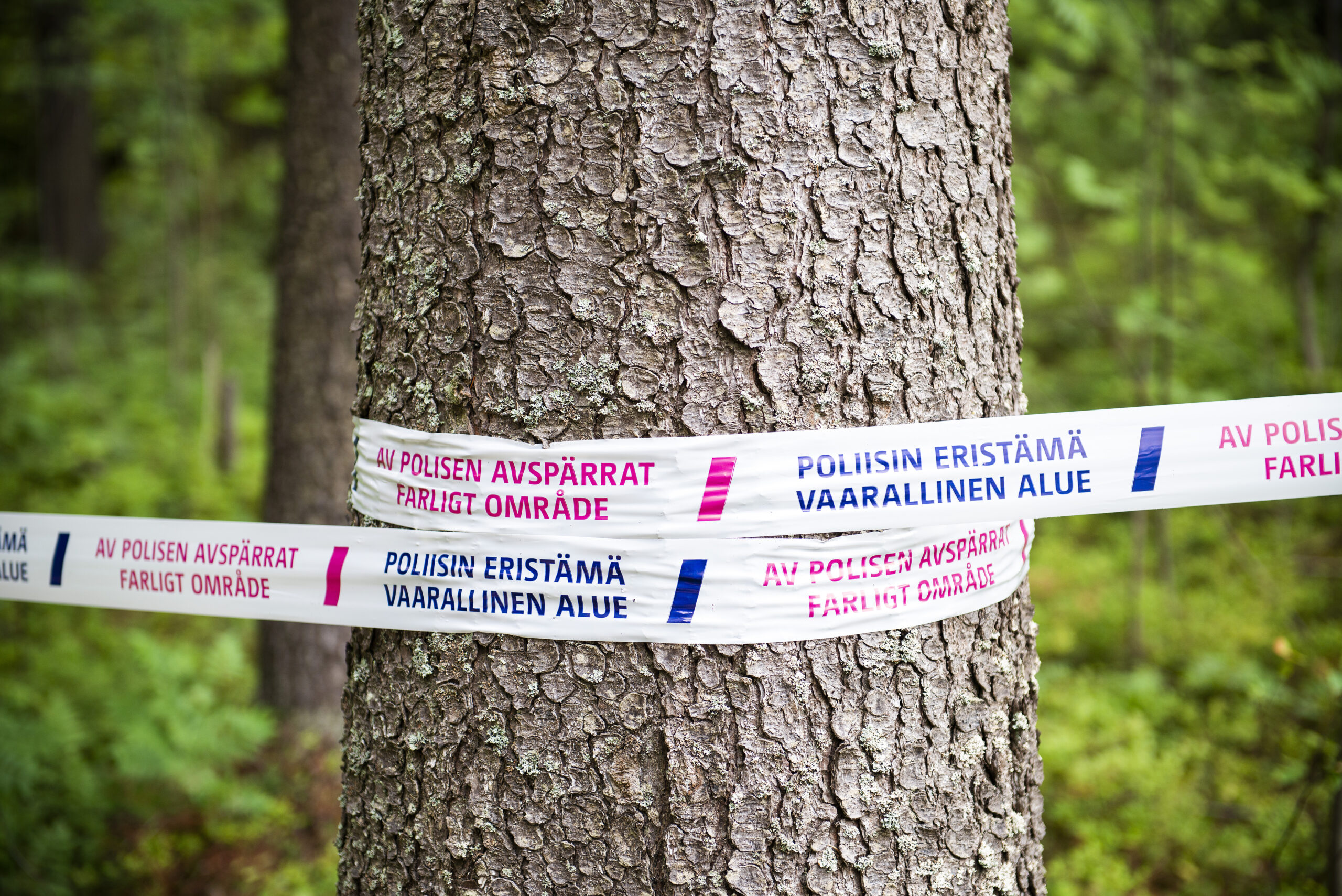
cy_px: 448
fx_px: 2610
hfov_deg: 28.8
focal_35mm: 70
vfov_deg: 19.5
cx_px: 671
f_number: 3.2
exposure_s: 1/400
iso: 250
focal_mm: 70
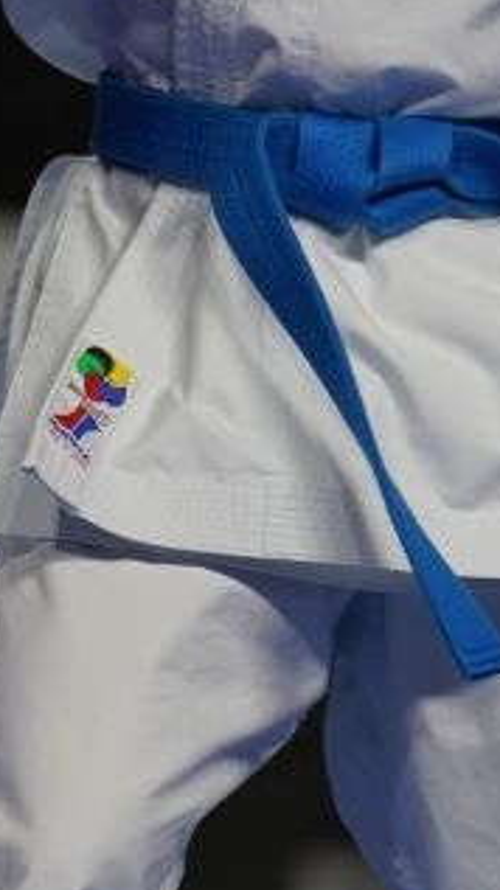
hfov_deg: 1.0
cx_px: 385
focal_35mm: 1191
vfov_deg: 1.8
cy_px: 191
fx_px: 28109
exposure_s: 1/500
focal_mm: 200
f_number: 2.8
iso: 400
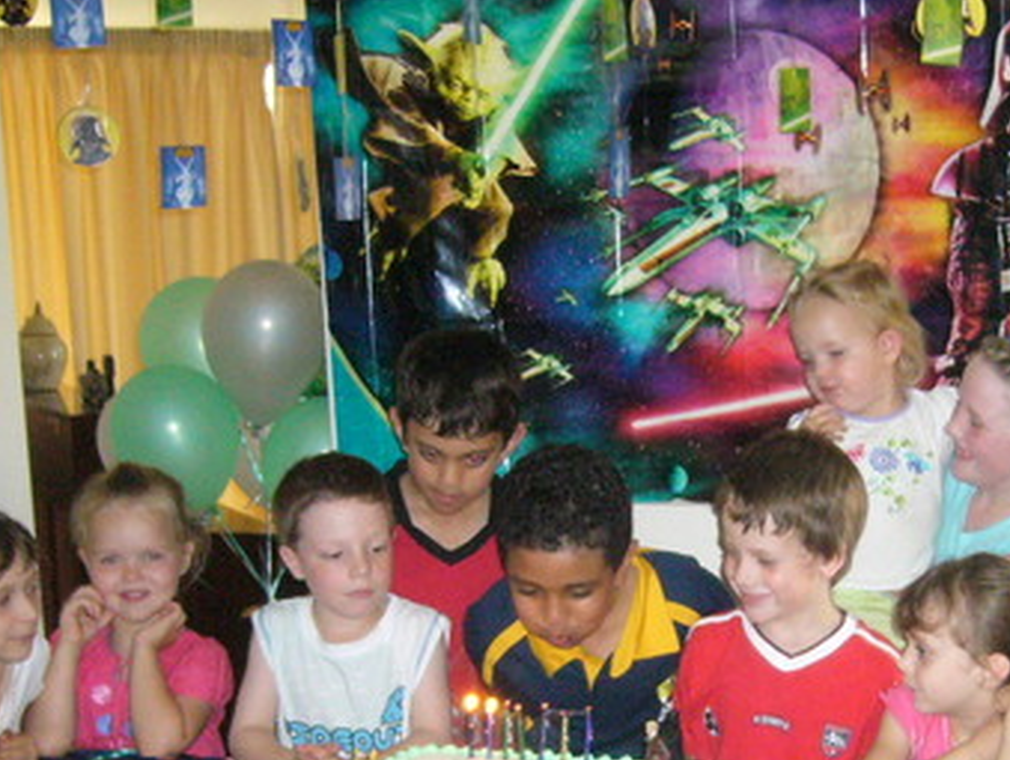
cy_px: 617
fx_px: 1928
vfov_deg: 22.0
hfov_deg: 29.3
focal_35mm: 66
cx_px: 605
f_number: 2.8
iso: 320
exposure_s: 1/30
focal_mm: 5.8
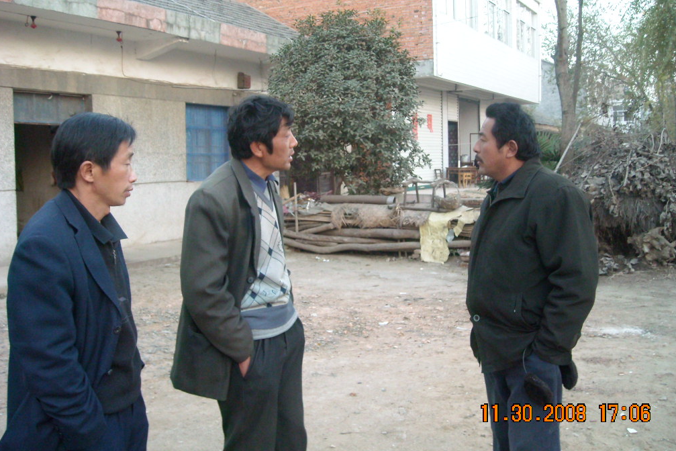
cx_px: 336
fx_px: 695
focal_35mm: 37
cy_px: 209
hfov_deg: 51.9
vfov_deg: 35.9
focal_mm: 5.7
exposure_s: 1/52
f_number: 2.8
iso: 400
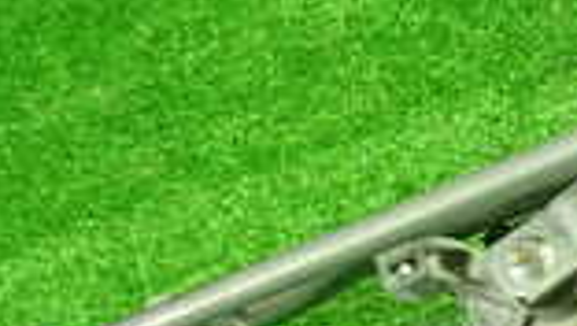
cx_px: 618
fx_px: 1929
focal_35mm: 126
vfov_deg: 9.6
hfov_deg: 16.5
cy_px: 267
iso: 640
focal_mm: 5.4
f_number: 2.3
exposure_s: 1/30
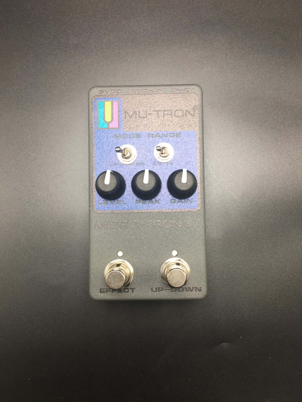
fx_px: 337
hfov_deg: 48.2
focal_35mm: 29
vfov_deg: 61.7
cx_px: 151
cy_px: 201
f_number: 2.2
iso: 25
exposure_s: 1/60
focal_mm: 4.15
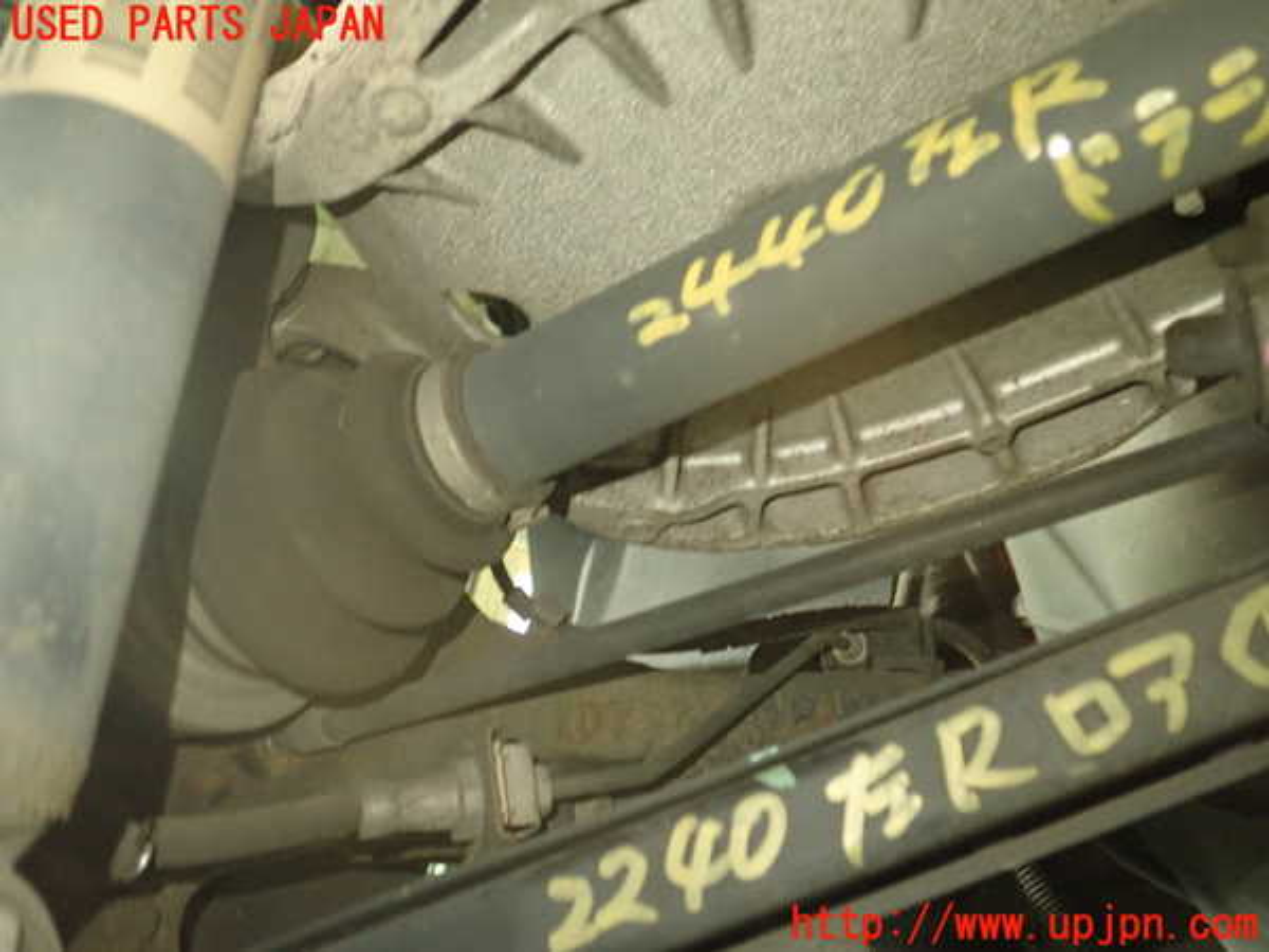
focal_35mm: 30
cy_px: 476
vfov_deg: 46.8
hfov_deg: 60.0
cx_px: 634
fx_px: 1100
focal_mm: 5.5
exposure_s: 1/30
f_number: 2.3
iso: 800
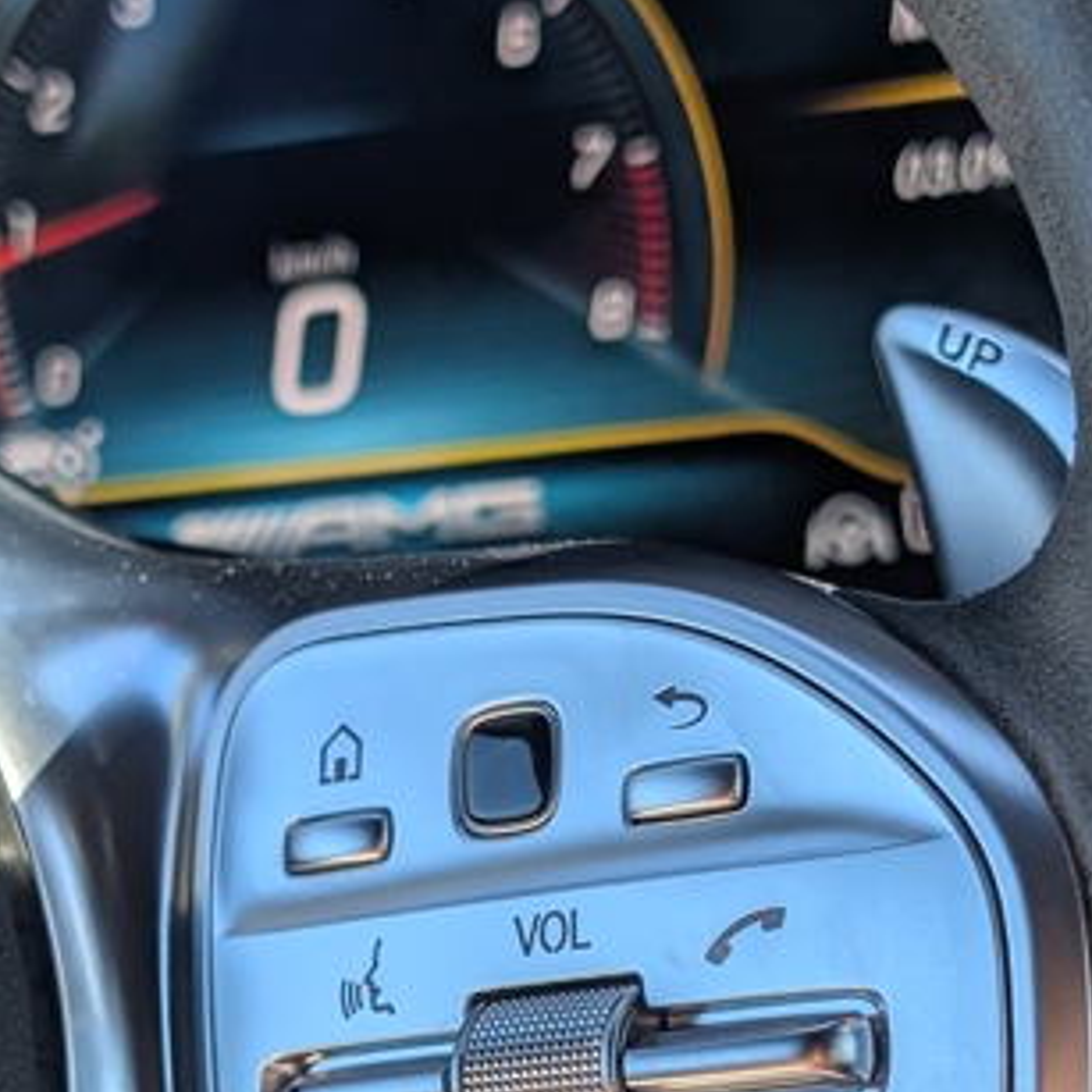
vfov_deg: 15.3
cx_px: 672
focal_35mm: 113
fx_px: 4033
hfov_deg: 15.4
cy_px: 971
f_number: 1.68
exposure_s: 1/190
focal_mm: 6.9
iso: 21
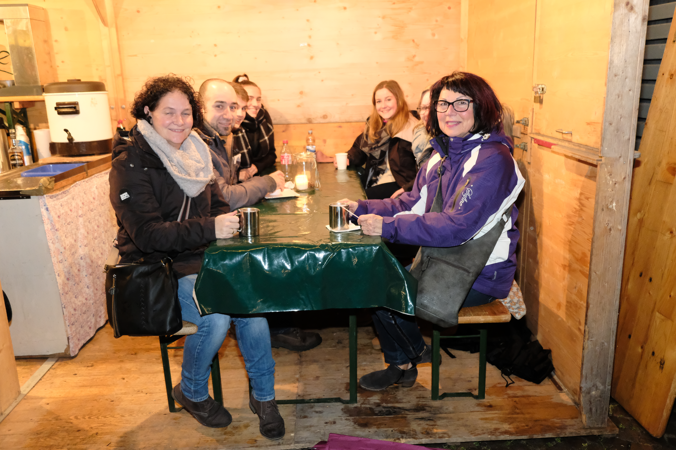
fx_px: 545
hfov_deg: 63.7
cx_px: 338
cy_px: 225
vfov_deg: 45.0
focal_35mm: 29
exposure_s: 1/52
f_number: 2.8
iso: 6400
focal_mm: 19.6
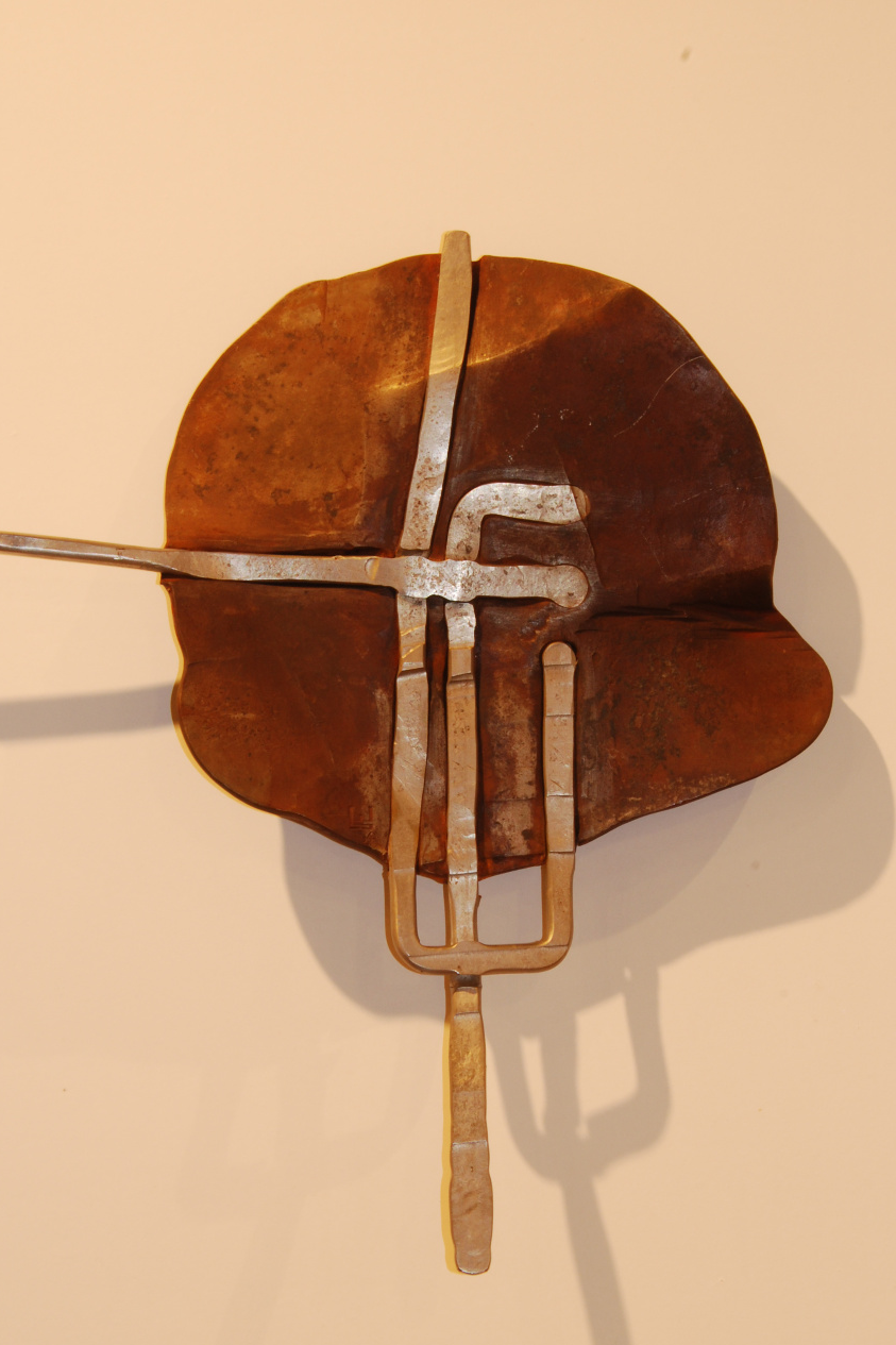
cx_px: 377
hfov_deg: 14.4
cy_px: 766
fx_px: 3547
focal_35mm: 95
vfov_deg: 21.4
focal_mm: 50
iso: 200
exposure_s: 2
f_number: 22
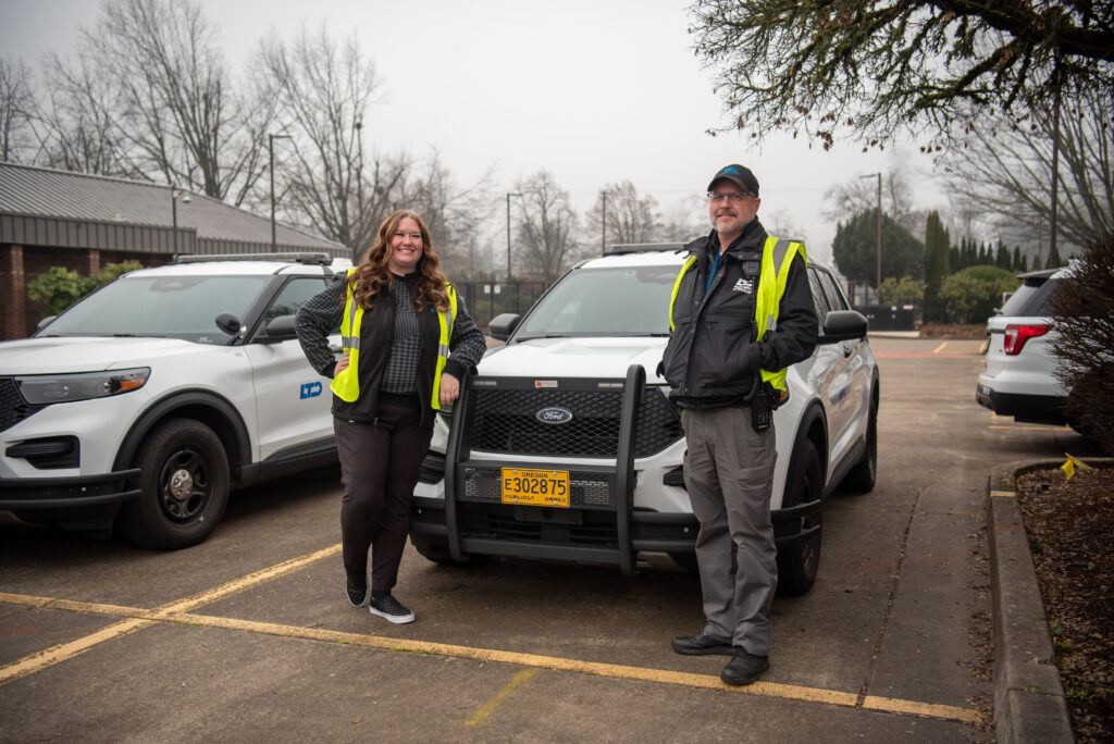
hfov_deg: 54.4
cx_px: 557
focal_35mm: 35
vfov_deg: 37.9
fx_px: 1084
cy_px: 372
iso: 400
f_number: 2.8
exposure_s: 1/1600
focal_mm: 35
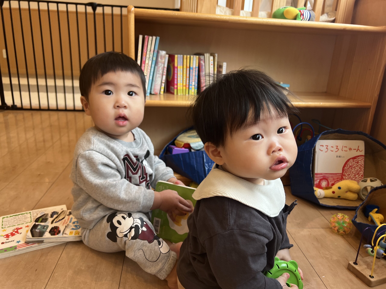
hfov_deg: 67.3
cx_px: 193
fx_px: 290
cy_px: 144
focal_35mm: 26
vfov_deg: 53.1
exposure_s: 1/121
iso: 80
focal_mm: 5.7
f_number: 1.5
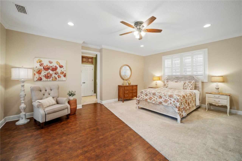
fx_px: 94
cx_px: 121
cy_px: 80
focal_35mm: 14
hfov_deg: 104.3
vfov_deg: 81.1
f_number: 4
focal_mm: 14
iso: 160
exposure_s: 1/13
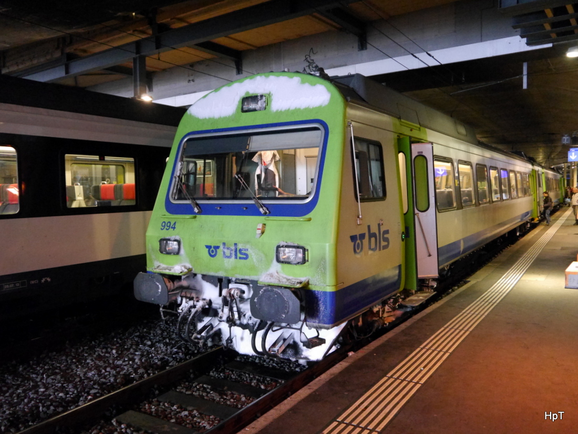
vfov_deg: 46.8
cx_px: 289
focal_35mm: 30
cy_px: 217
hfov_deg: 60.0
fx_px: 501
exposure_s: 1/50
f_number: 3.5
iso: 3200
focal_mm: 15
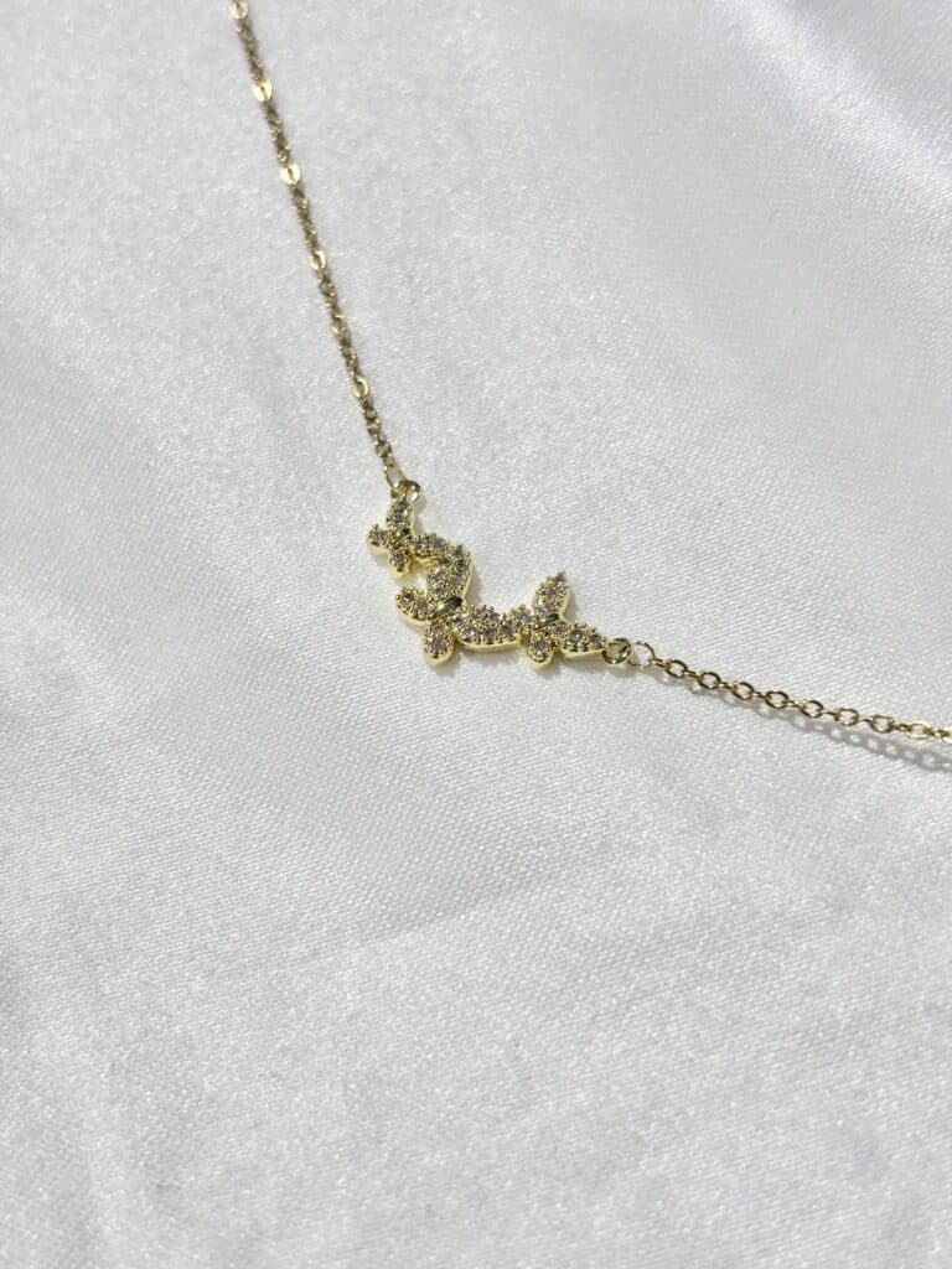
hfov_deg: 28.0
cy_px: 634
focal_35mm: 52
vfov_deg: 36.8
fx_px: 1907
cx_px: 476
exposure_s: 1/396
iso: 32
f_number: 1.6
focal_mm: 5.96
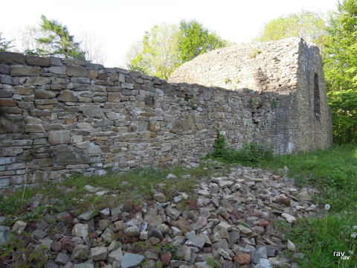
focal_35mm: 24
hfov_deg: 71.6
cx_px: 178
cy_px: 134
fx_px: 248
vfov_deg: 56.8
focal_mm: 4.3
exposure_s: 1/320
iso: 160
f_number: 2.8
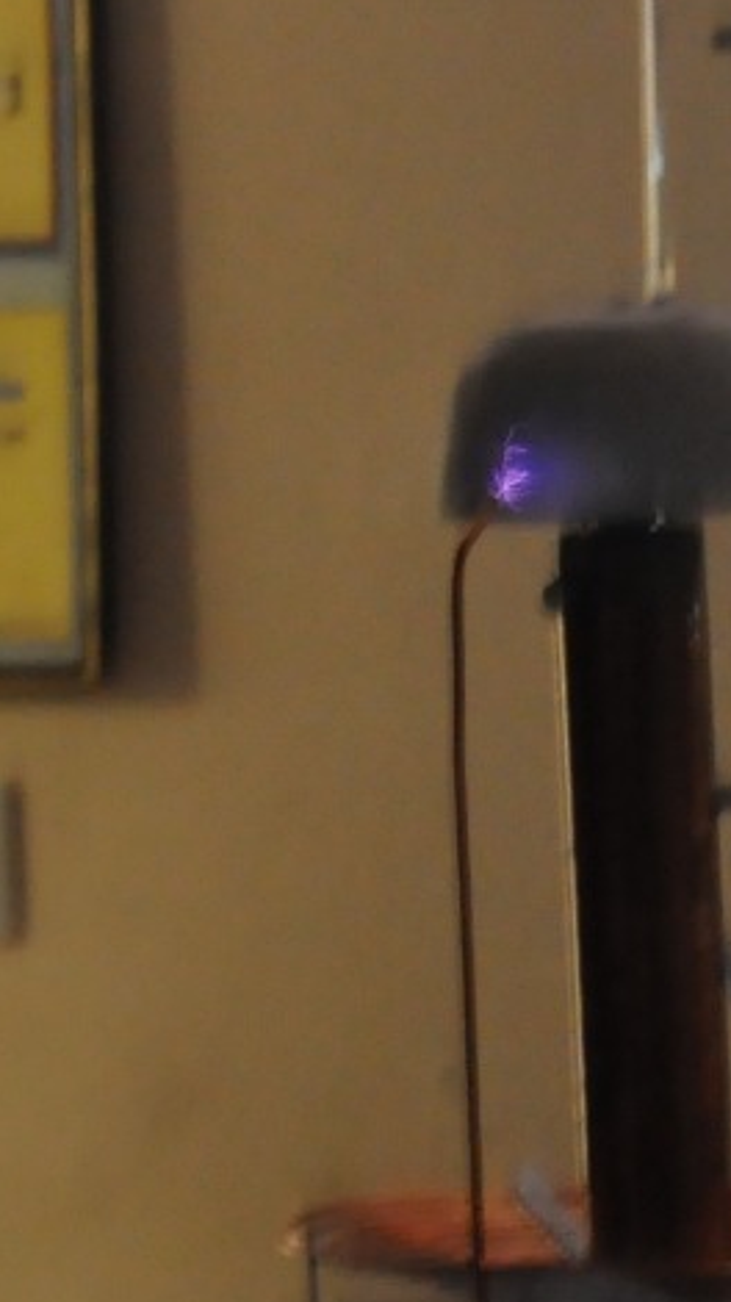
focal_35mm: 228
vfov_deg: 9.5
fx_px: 7865
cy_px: 601
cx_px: 1299
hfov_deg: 5.2
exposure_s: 1/3
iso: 1600
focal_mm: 42
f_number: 4.8
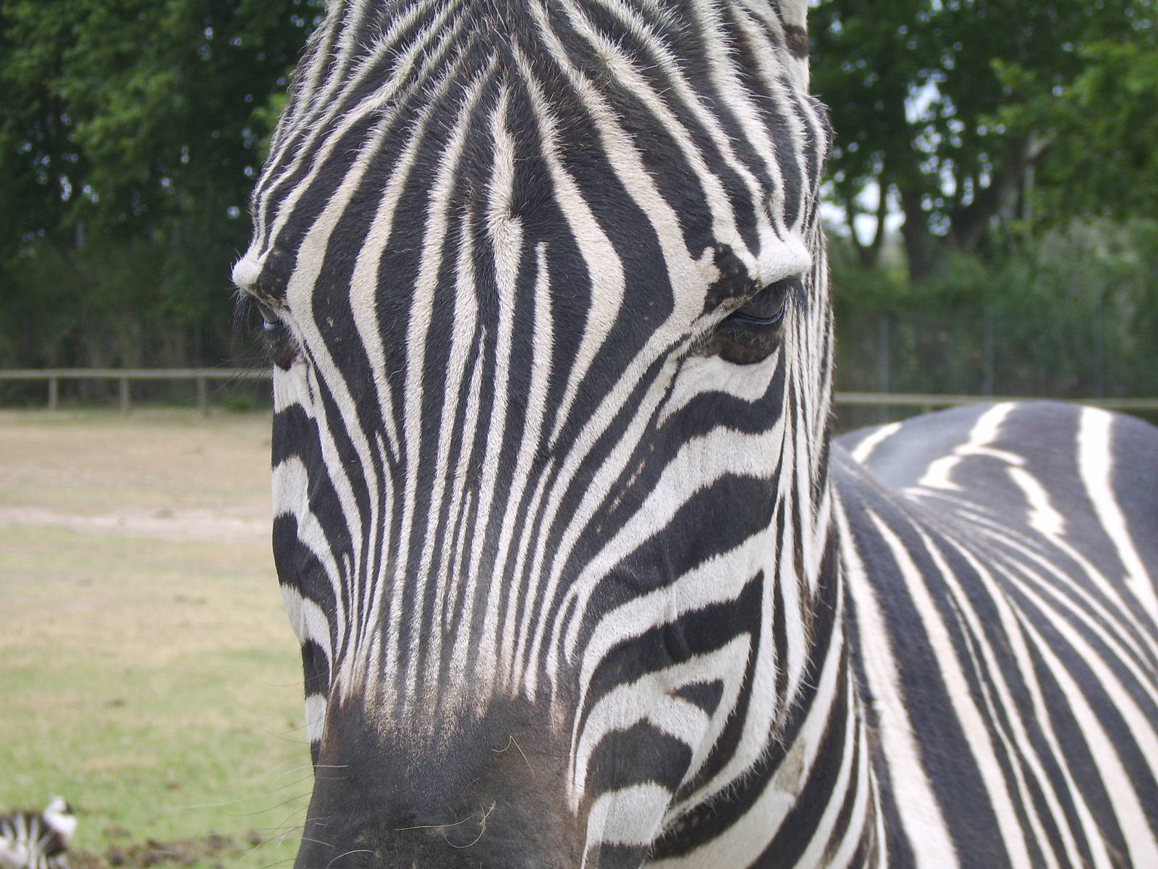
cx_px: 579
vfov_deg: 17.0
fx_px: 2910
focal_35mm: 87
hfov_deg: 22.5
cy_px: 434
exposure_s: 1/176
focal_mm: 22.74
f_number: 6.7
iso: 71
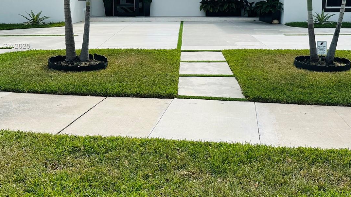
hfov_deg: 51.6
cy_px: 46
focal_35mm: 39
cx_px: 187
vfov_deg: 29.9
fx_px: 363
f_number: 1.78
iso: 80
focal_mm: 6.86
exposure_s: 1/6623
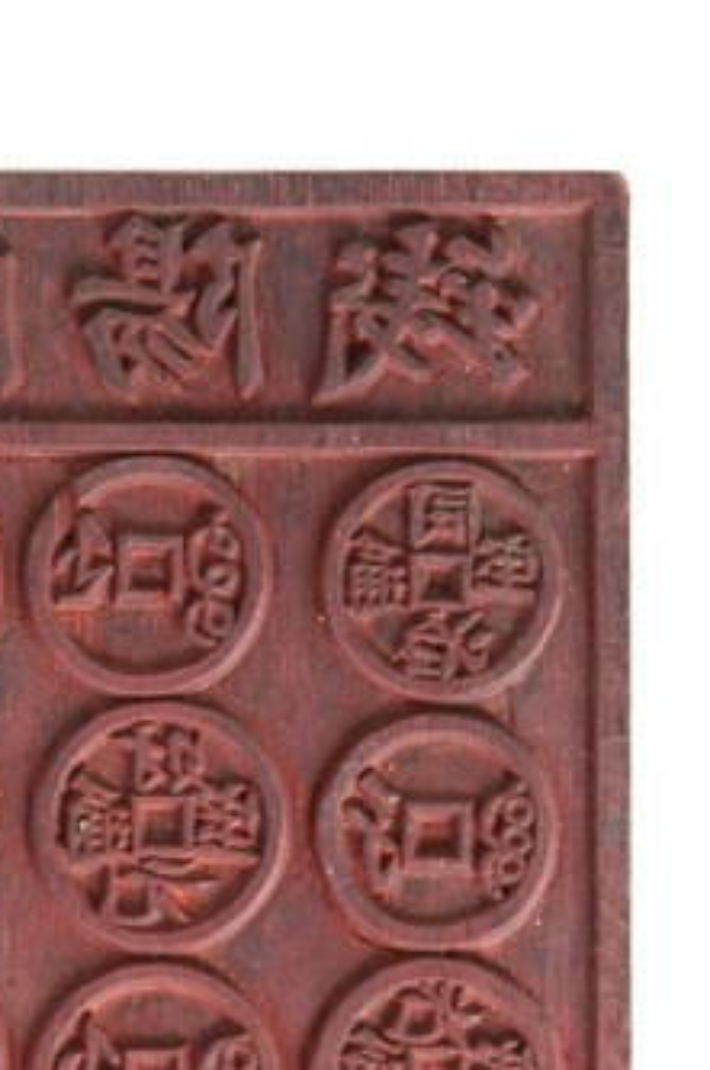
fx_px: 5994
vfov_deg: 10.2
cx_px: 172
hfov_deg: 6.8
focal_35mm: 202
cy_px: 797
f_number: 8
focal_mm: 70
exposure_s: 1/4
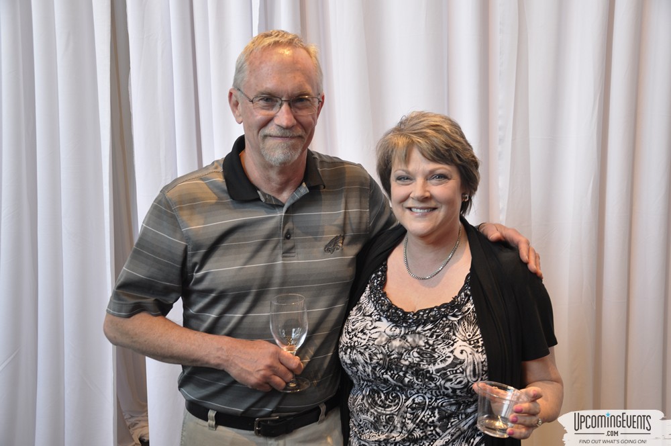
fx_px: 782
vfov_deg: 31.8
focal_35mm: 42
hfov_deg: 46.5
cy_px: 223
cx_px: 336
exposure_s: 1/25
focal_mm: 28
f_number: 5
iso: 400
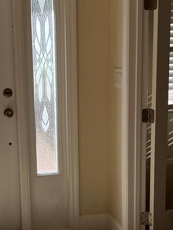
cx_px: 20
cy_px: 139
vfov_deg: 27.0
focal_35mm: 72
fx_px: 480
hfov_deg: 20.1
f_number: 1.5
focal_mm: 5.7
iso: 50
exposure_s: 1/1238
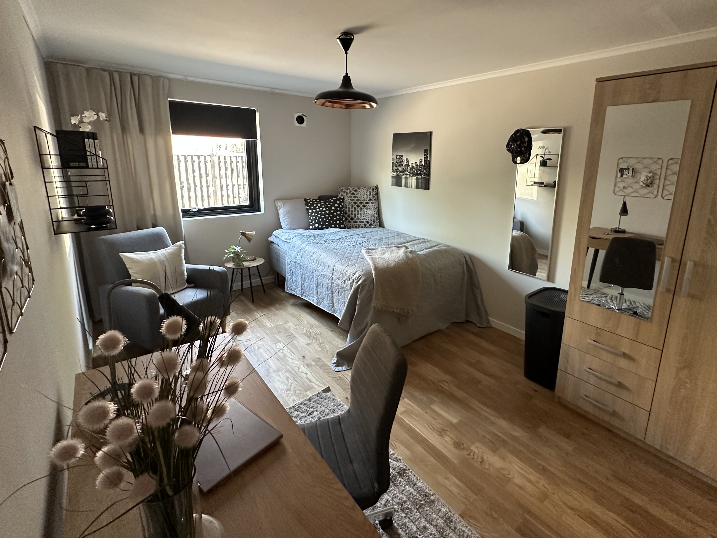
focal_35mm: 17
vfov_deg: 74.3
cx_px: 394
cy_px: 231
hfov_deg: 90.7
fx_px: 352
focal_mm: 2.22
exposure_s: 1/60
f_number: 2.2
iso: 400
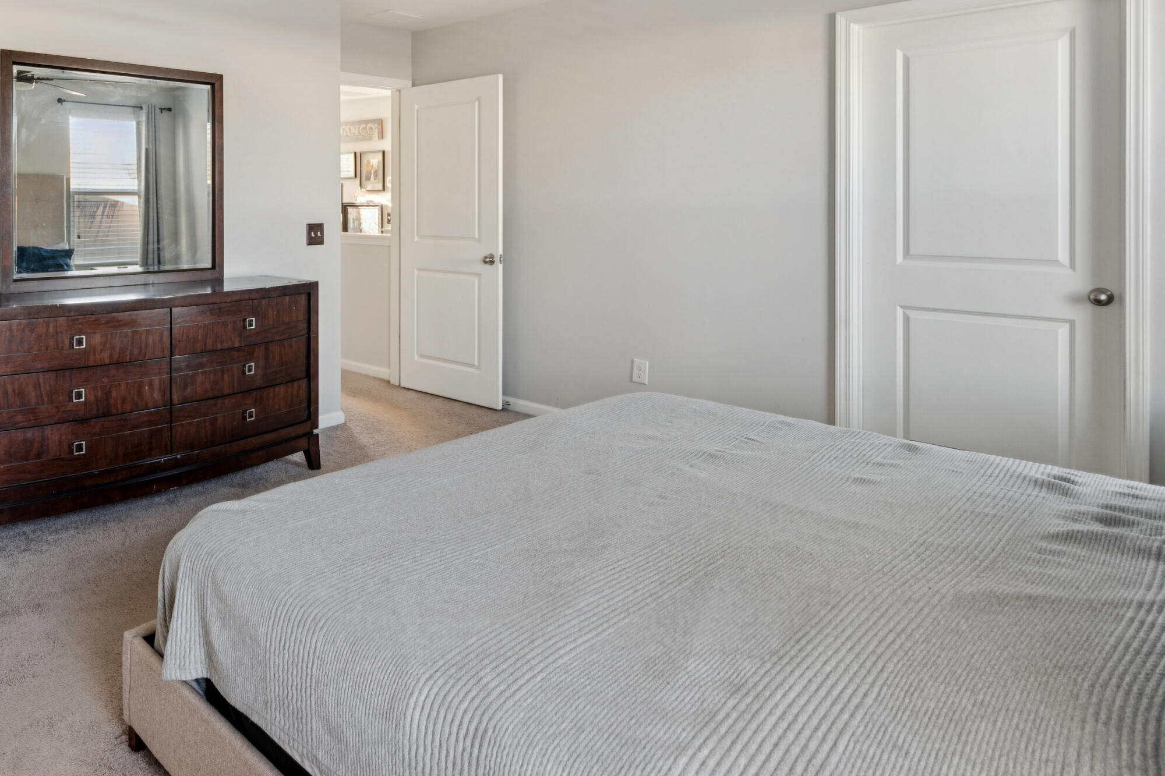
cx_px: 296
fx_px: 777
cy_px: 210
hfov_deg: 69.1
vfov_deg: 51.2
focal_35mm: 24
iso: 400
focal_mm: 16
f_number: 8
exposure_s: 1/5
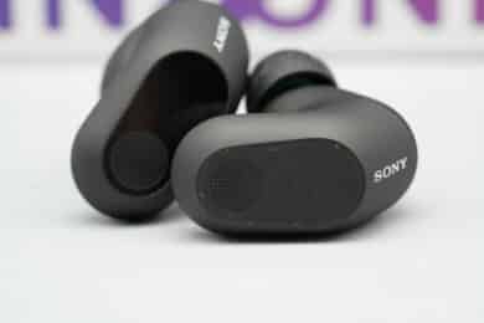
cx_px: 242
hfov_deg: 22.6
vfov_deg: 15.2
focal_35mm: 90
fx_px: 1210
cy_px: 162
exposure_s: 1/100
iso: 4000
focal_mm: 90
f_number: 9
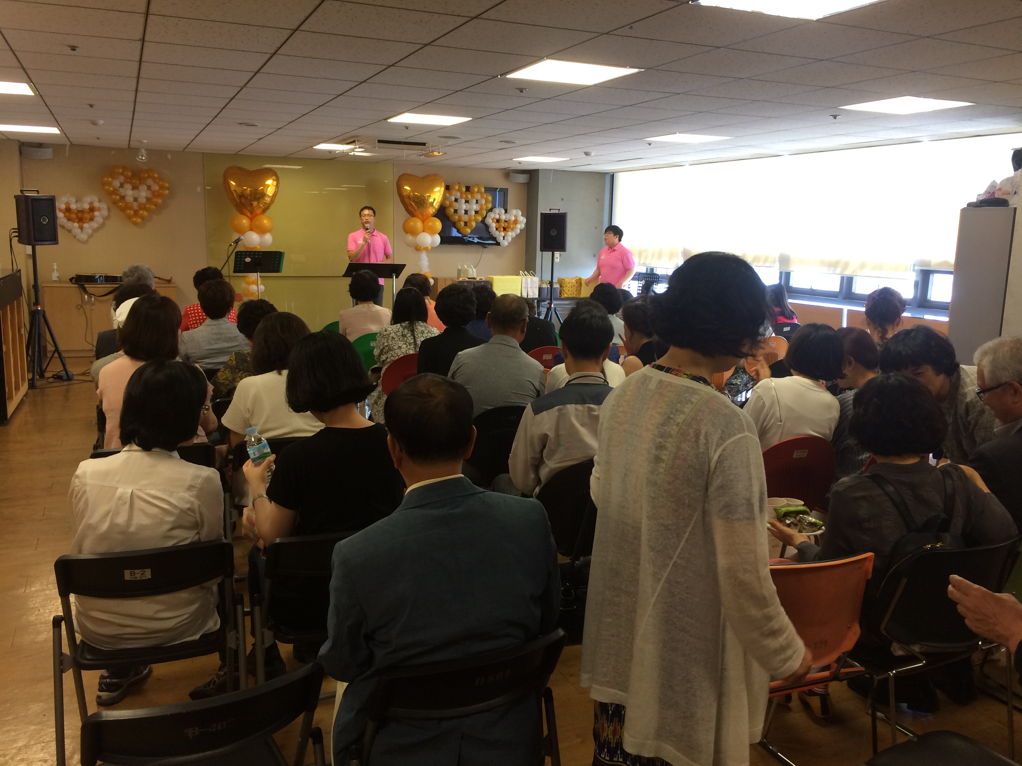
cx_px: 511
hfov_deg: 61.7
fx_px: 856
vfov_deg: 48.2
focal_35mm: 29
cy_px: 383
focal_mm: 4.15
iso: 64
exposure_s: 1/30
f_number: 2.2
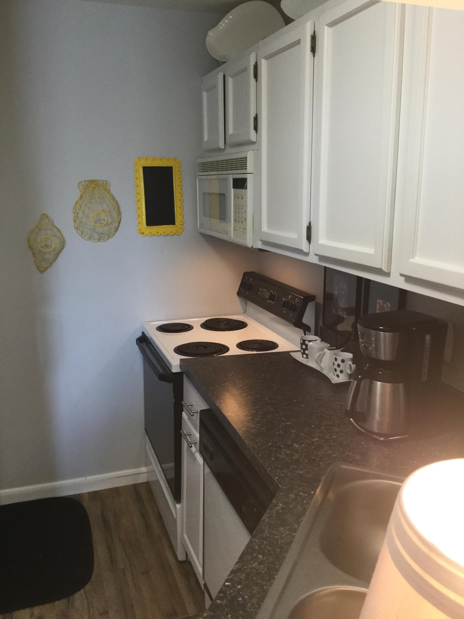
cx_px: 232
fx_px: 554
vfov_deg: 58.4
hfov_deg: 45.4
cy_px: 310
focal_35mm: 31
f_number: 2.4
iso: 64
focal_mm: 3.3
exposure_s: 1/30
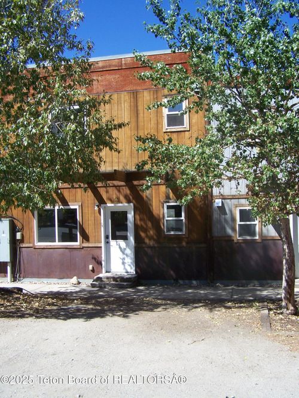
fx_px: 438
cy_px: 199
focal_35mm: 38
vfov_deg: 49.0
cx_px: 150
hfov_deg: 37.7
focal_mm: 6.3
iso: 64
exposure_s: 1/500
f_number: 2.8
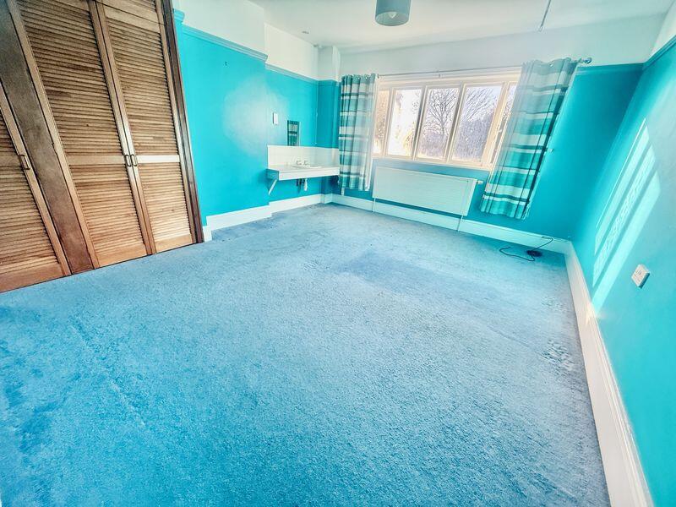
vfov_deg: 85.7
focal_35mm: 14
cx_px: 338
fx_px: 273
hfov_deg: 102.1
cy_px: 254
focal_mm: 2.22
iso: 100
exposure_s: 1/99
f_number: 2.2
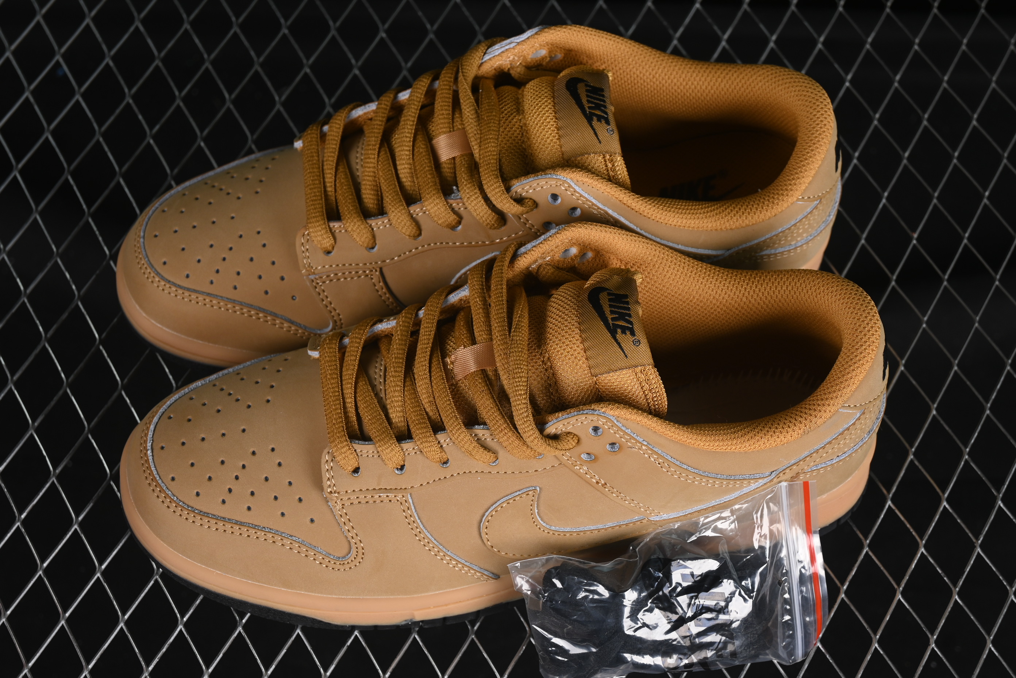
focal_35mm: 75
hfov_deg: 27.0
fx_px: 2117
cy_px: 339
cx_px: 508
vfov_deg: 18.2
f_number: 7.1
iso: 160
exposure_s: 1/60
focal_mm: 50
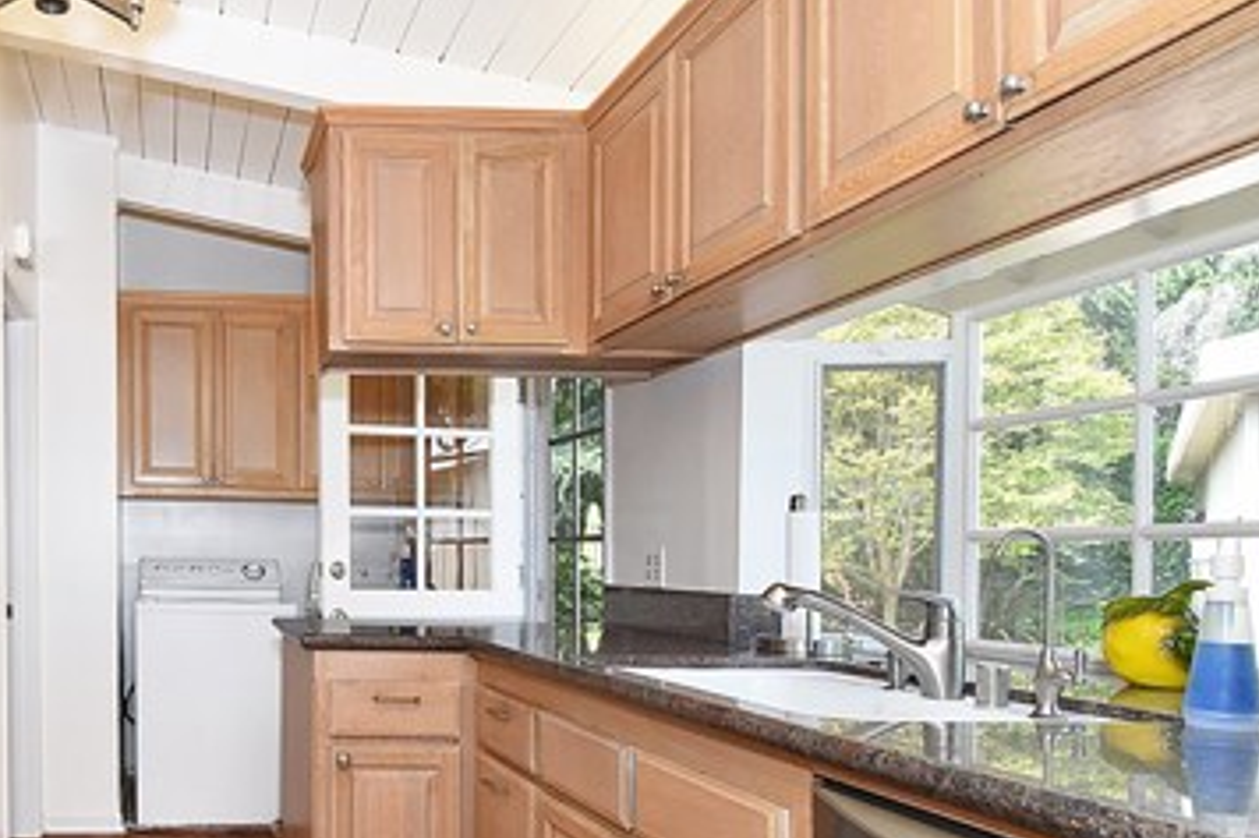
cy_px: 546
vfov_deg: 47.2
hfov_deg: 60.8
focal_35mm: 27
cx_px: 219
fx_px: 944
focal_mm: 10
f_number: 8
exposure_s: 1/200
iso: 1000
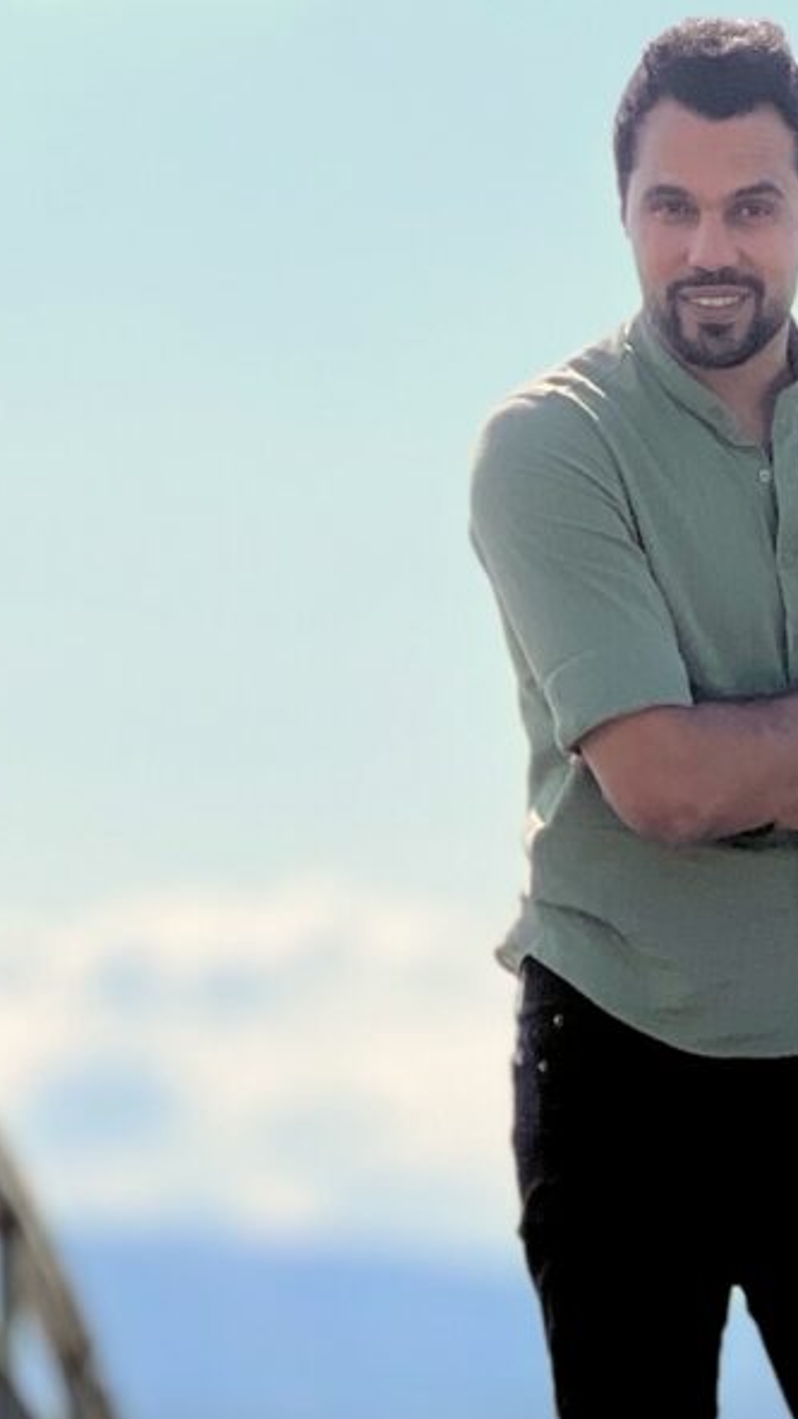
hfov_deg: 8.3
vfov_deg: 14.8
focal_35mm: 145
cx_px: 774
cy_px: 1033
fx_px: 5455
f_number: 2.8
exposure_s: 1/1400
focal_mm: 9
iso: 32
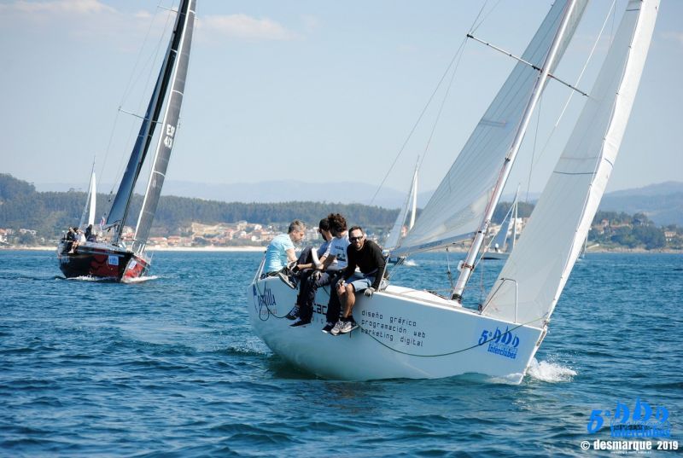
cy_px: 229
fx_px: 2624
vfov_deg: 10.0
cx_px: 342
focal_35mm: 138
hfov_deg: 14.8
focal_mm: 92
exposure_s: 1/500
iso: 125
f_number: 5.6
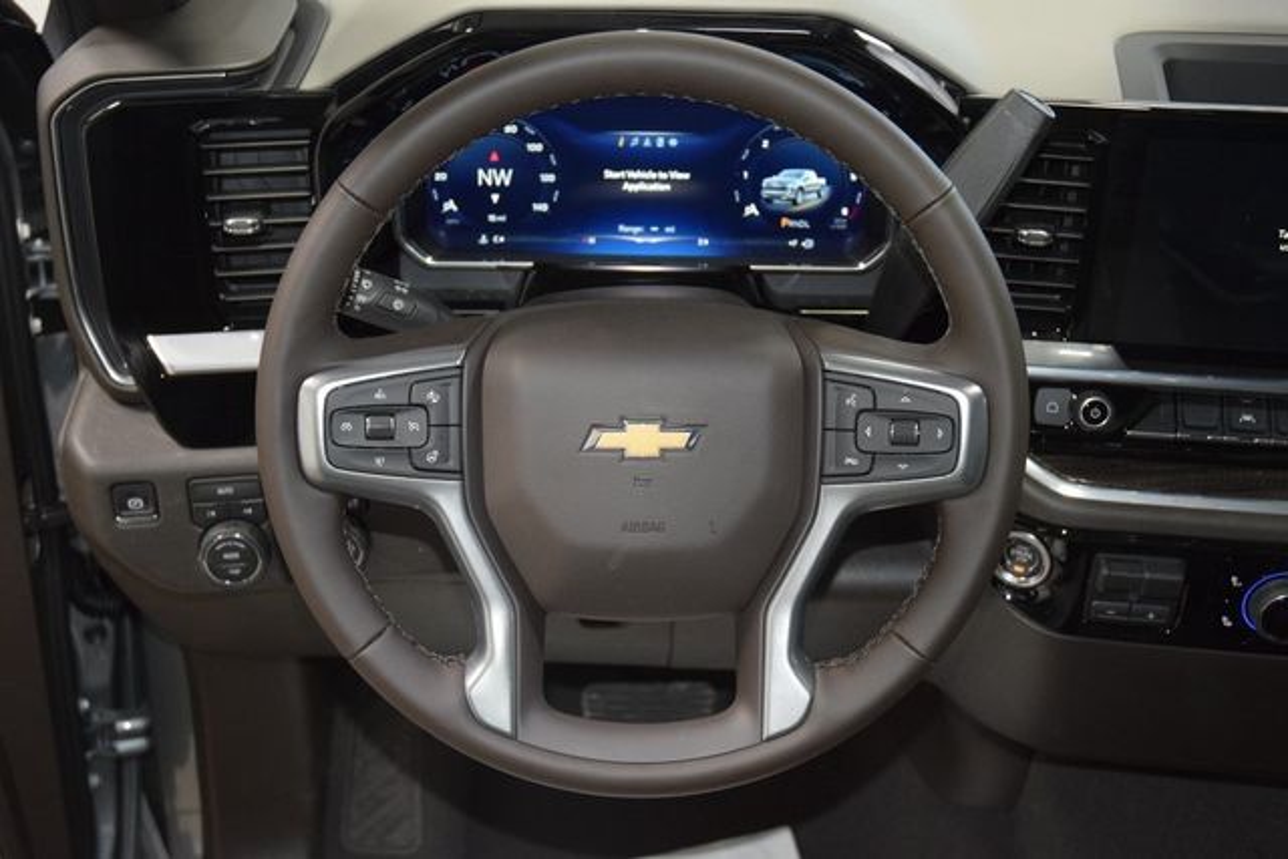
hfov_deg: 45.0
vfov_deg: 30.9
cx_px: 644
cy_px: 430
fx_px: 1557
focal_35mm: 44
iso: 2500
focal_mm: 29
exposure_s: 1/80
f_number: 3.8
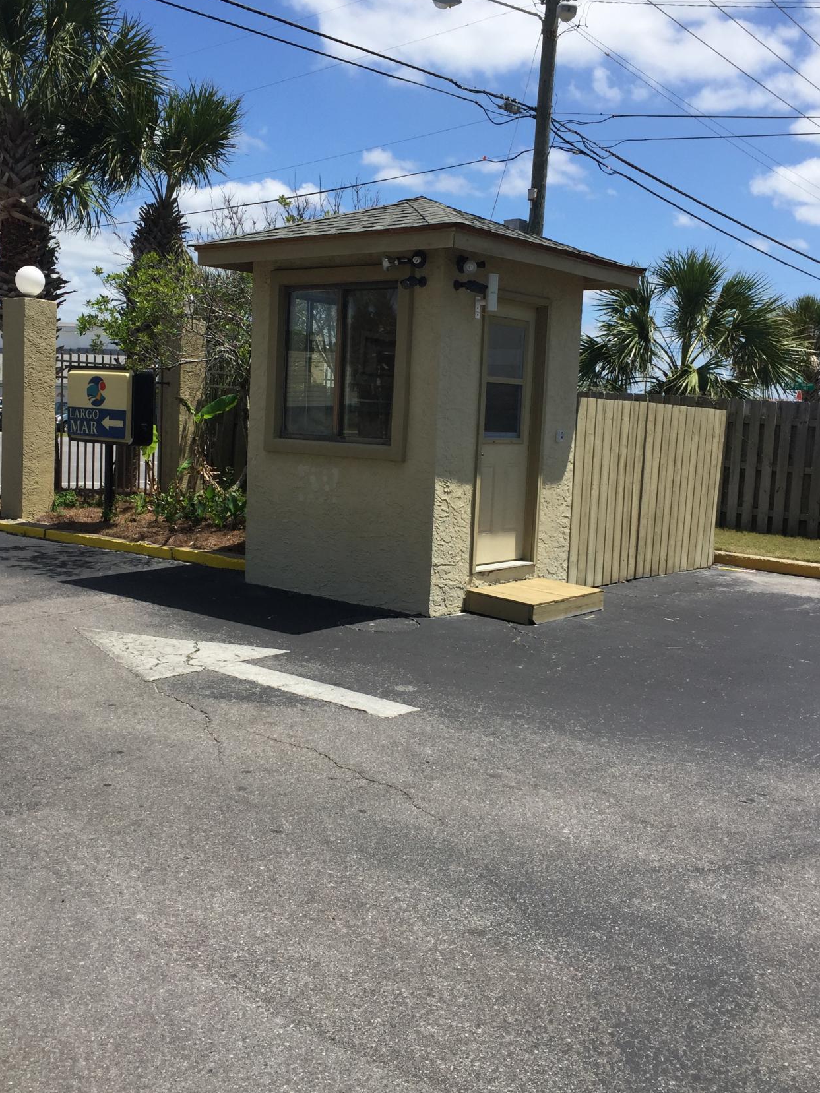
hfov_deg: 40.7
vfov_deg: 52.6
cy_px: 515
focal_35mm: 35
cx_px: 376
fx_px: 1105
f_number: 2.2
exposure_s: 1/2475
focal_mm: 4.15
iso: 32
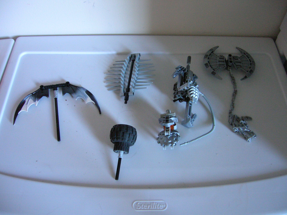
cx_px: 144
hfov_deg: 54.0
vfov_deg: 41.7
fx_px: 282
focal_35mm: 34
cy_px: 108
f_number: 2.9
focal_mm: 5.7
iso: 200
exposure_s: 1/3.1
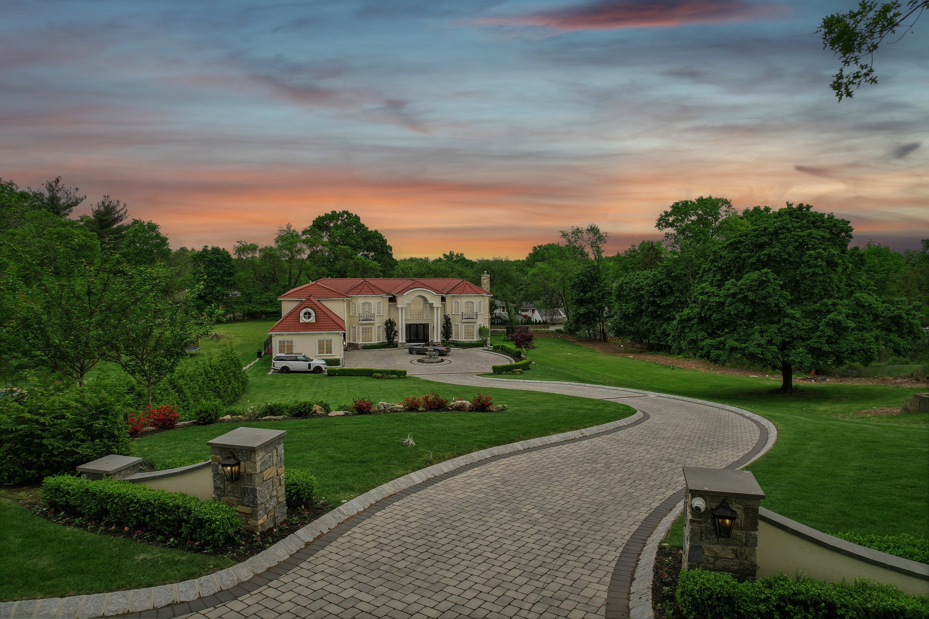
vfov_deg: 57.2
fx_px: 568
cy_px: 310
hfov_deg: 78.6
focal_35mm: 22
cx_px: 464
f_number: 2.8
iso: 100
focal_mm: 8.4
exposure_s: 1/1000
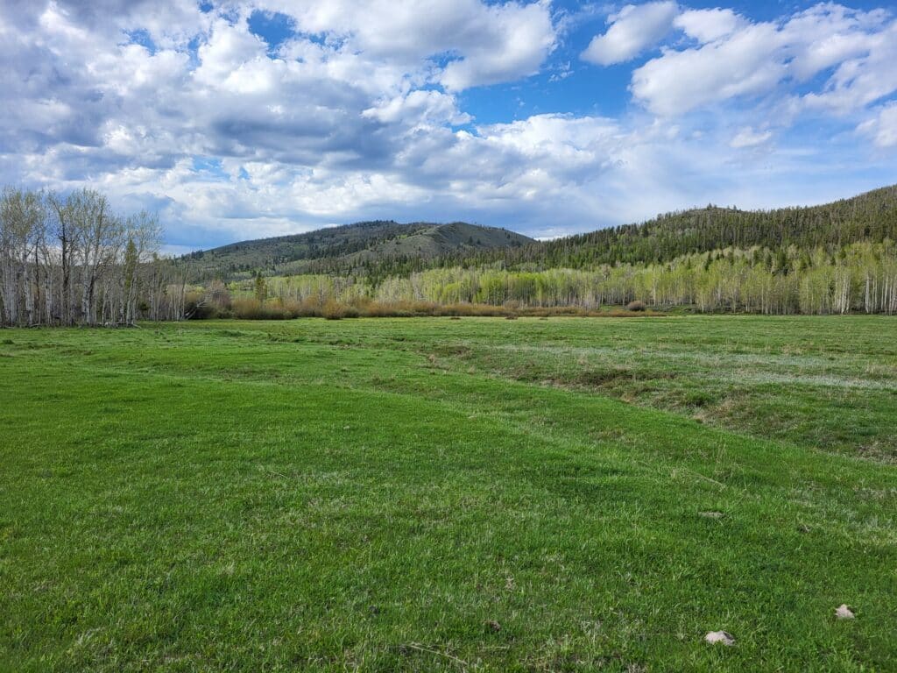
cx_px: 448
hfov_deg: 67.3
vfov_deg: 53.1
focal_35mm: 26
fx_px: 674
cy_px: 336
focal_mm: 5.4
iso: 40
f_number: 1.8
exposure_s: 1/1824
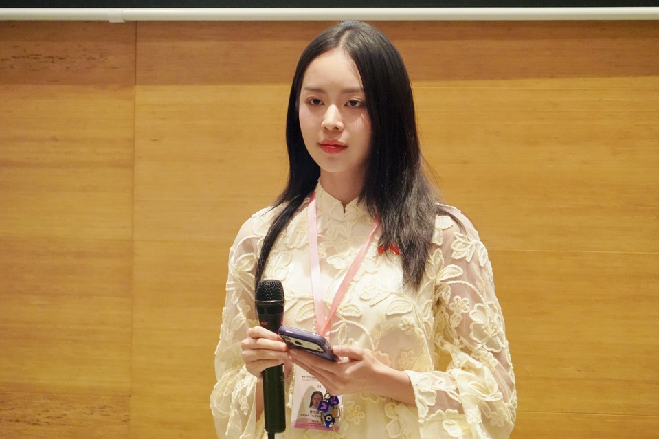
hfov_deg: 10.9
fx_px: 3441
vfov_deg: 7.3
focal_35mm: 188
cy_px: 220
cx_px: 328
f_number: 6.3
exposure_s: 1/125
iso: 10000
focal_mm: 184
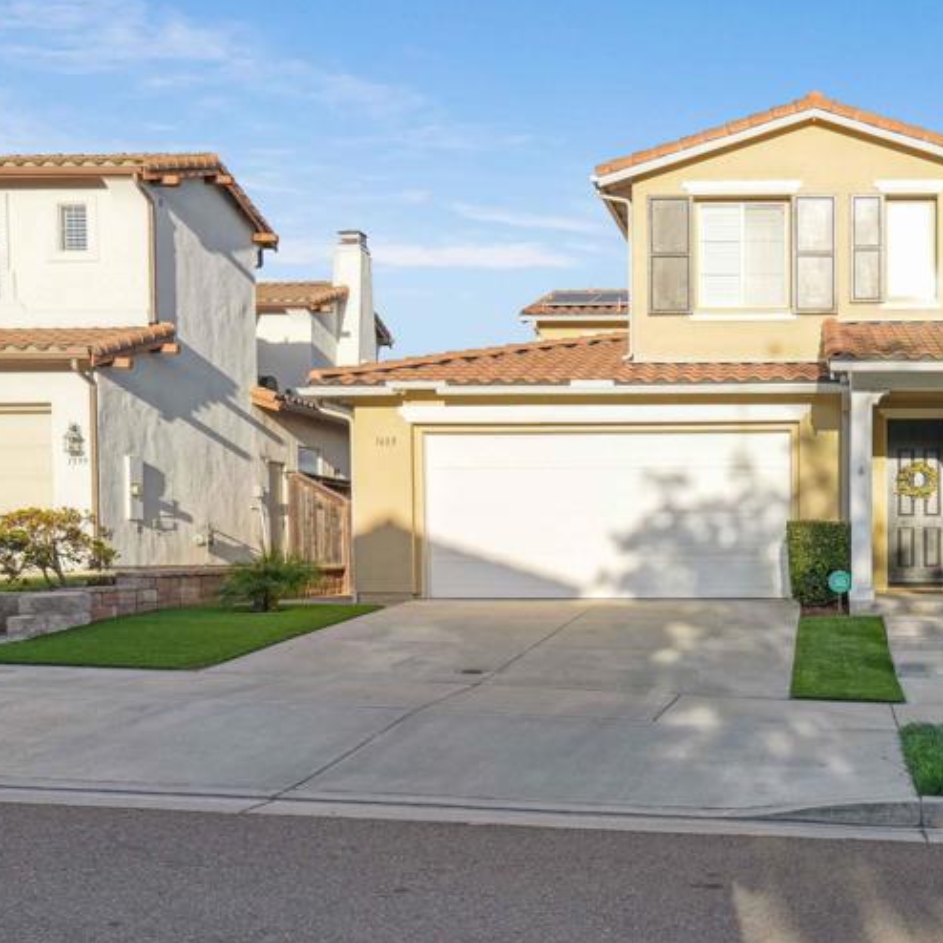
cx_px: 800
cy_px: 451
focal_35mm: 37
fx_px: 1140
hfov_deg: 42.2
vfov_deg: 44.9
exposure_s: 1/640
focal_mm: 21
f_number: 5
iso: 160
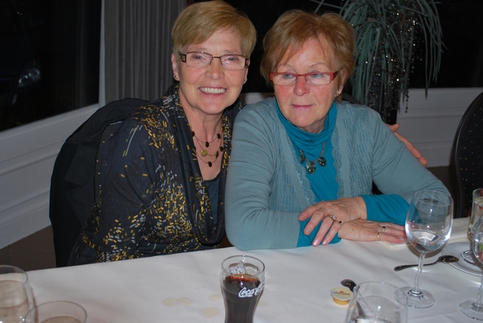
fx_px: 644
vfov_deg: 28.1
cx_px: 242
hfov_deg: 41.1
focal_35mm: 48
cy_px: 162
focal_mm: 32
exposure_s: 1/60
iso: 200
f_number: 5
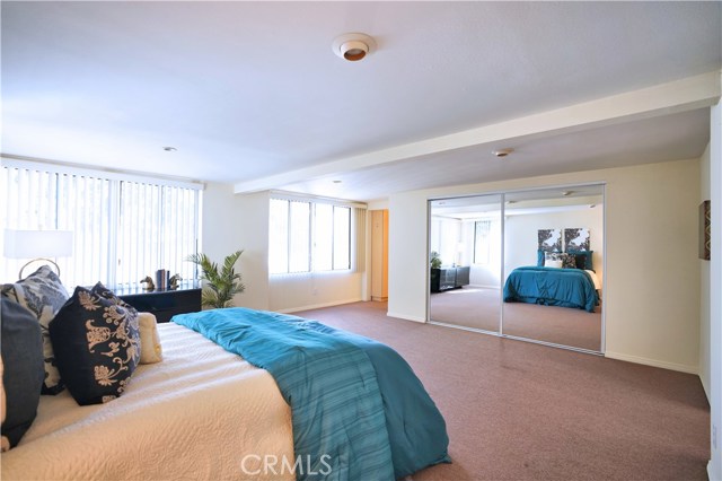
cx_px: 361
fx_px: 321
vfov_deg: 73.7
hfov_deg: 96.8
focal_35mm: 16
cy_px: 240
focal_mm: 16
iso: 320
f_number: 2.8
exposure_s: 1/30
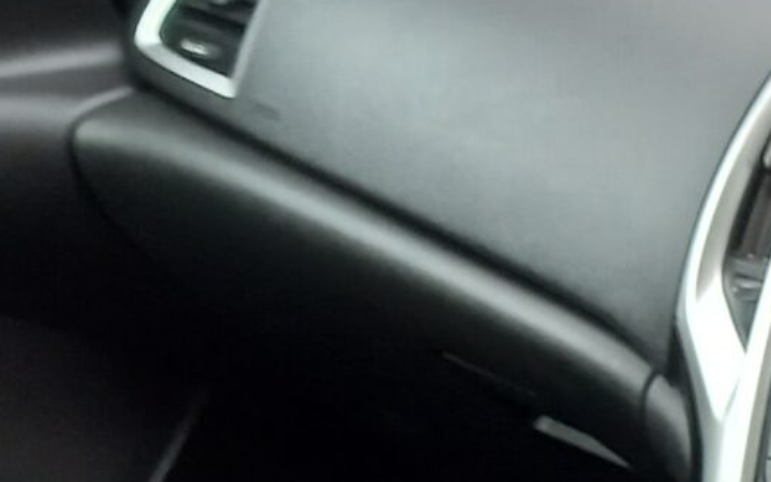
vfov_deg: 10.0
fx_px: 2711
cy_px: 639
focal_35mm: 129
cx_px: 1294
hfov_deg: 14.6
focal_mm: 4.6
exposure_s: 1/60
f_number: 2
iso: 200
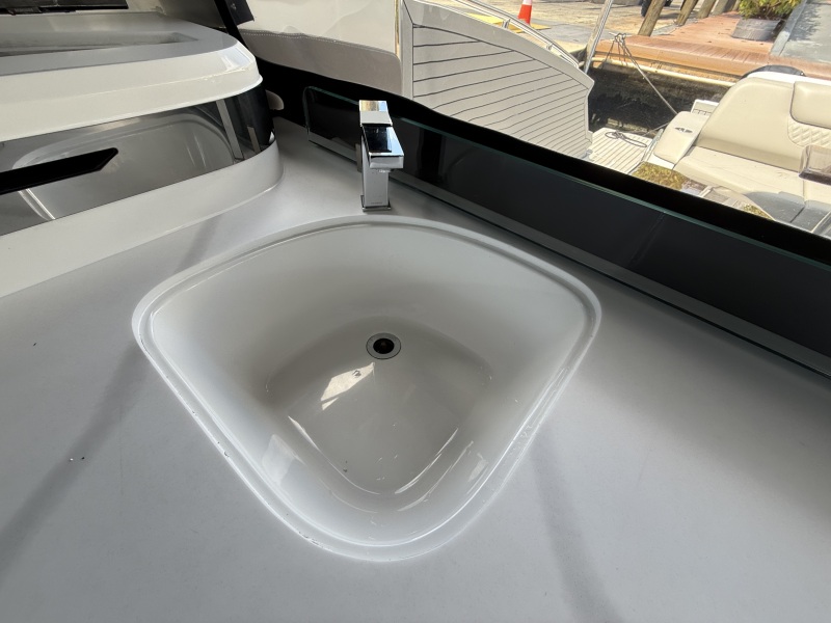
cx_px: 416
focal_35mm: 14
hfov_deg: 102.1
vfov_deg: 85.7
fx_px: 336
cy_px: 312
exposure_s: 1/195
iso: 50
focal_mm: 2.22
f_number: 2.2
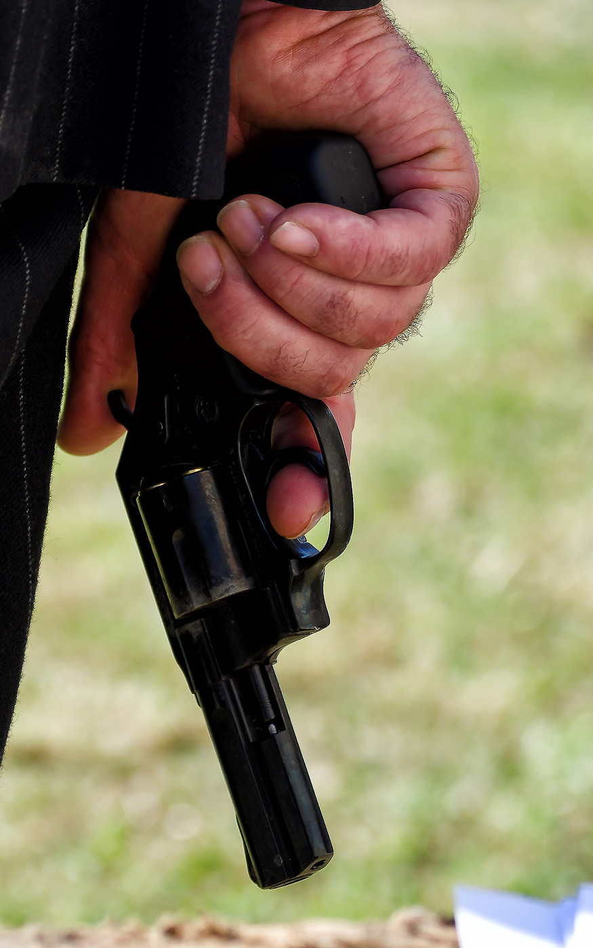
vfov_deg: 11.4
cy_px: 255
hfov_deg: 7.2
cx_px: 181
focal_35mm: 183
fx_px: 4732
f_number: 4.5
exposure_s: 1/400
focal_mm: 70
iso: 100
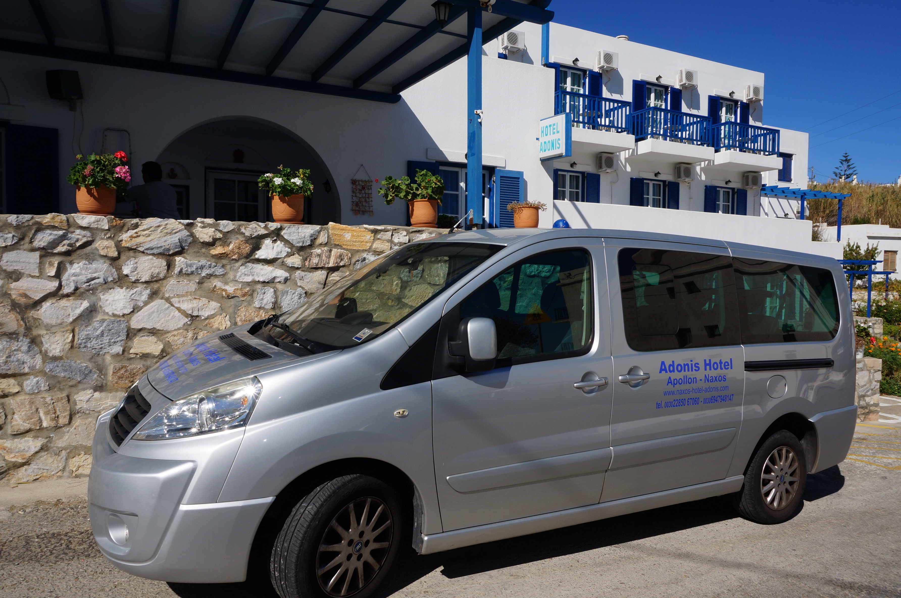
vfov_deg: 53.0
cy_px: 299
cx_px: 450
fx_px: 600
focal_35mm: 24
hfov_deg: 73.8
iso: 100
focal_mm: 16
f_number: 16
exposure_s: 1/125
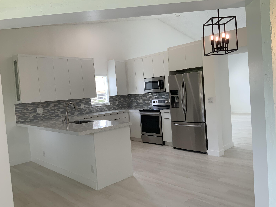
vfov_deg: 48.2
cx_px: 138
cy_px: 104
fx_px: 231
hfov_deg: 61.7
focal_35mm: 29
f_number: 1.8
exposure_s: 1/120
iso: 40
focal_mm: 3
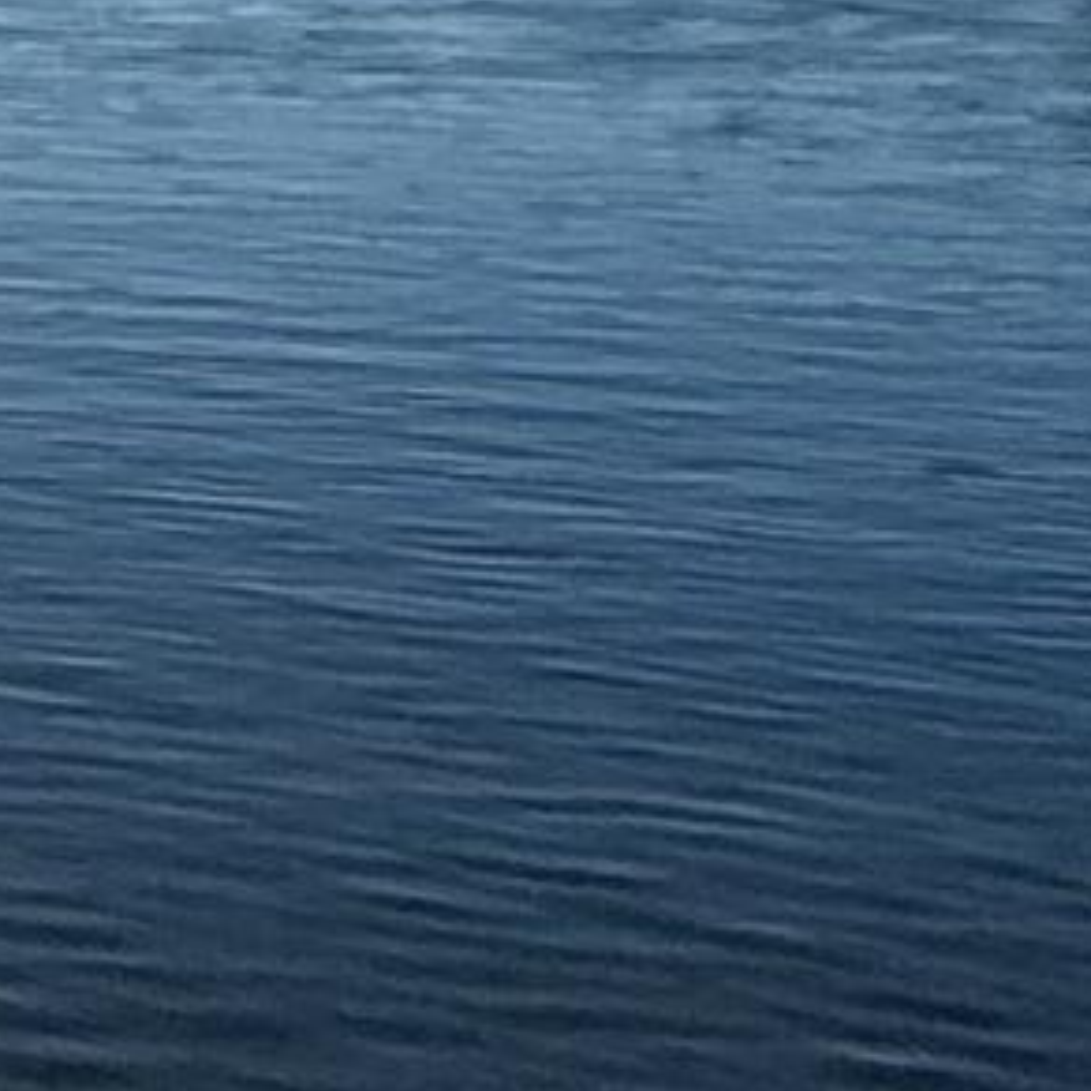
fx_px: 4529
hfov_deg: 11.8
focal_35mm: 127
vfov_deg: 13.5
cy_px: -78
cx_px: -1293
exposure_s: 1/4630
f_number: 2.2
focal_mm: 2.22
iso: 50
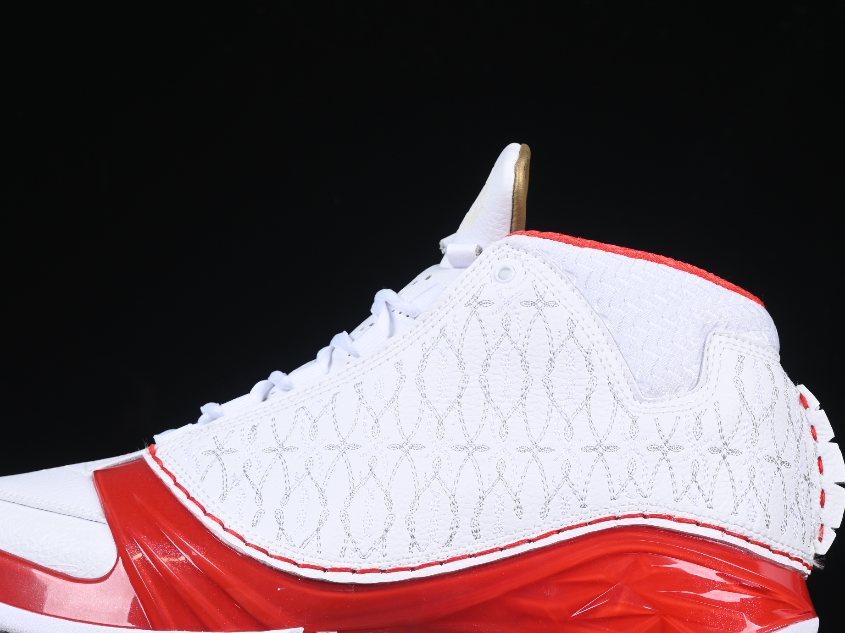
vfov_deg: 13.6
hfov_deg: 18.0
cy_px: 406
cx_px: 378
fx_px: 2660
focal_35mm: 109
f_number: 8
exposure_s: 1/80
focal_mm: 50
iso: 160
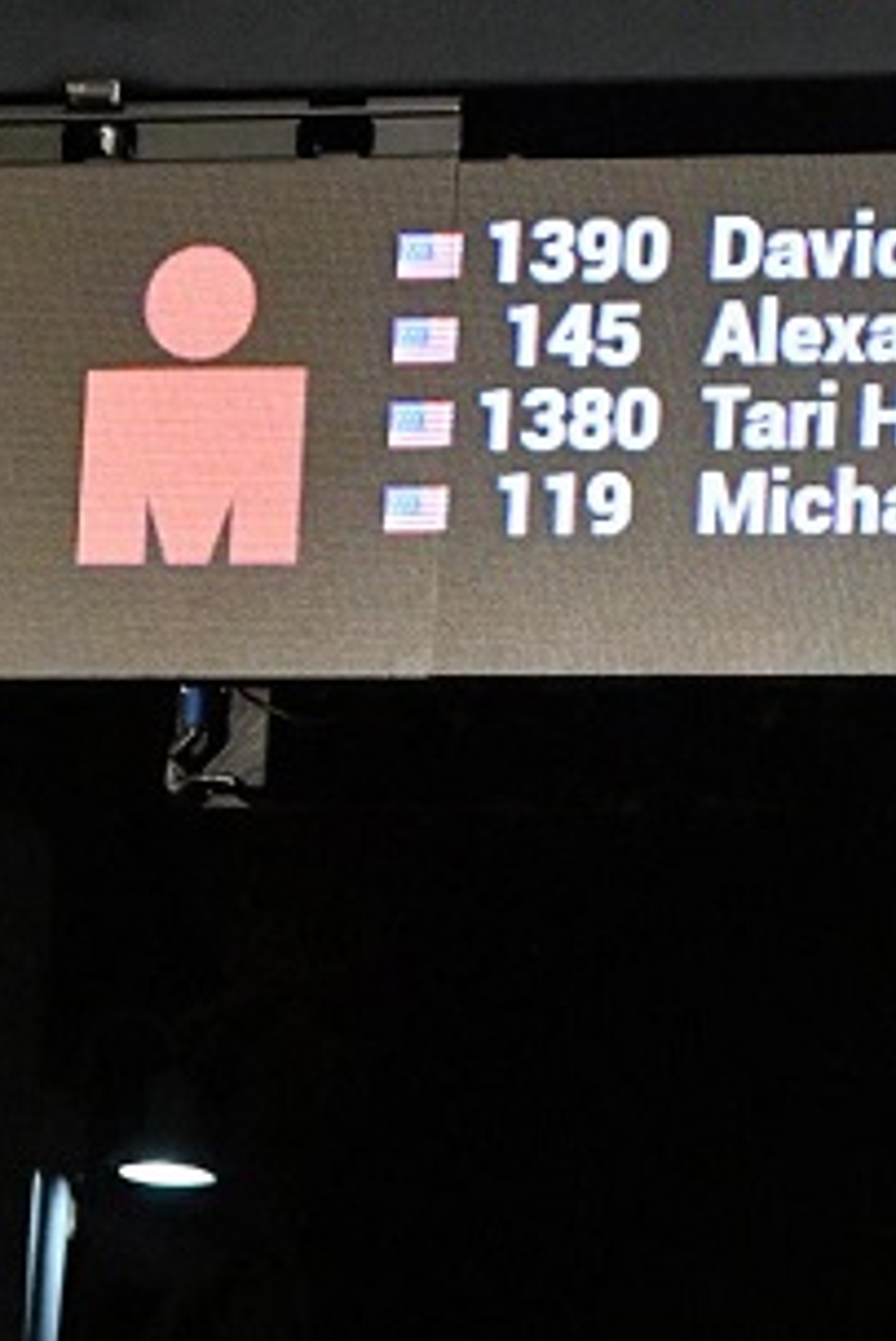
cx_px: 1229
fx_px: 4773
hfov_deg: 10.4
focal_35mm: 128
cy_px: 1654
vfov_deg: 15.4
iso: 6400
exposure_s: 1/500
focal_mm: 26
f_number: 4
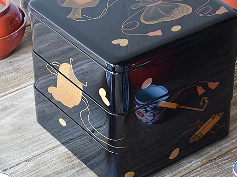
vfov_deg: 12.3
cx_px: 122
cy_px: 61
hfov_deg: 16.4
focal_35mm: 120
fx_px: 821
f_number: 5
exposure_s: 1.3
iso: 400
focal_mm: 50
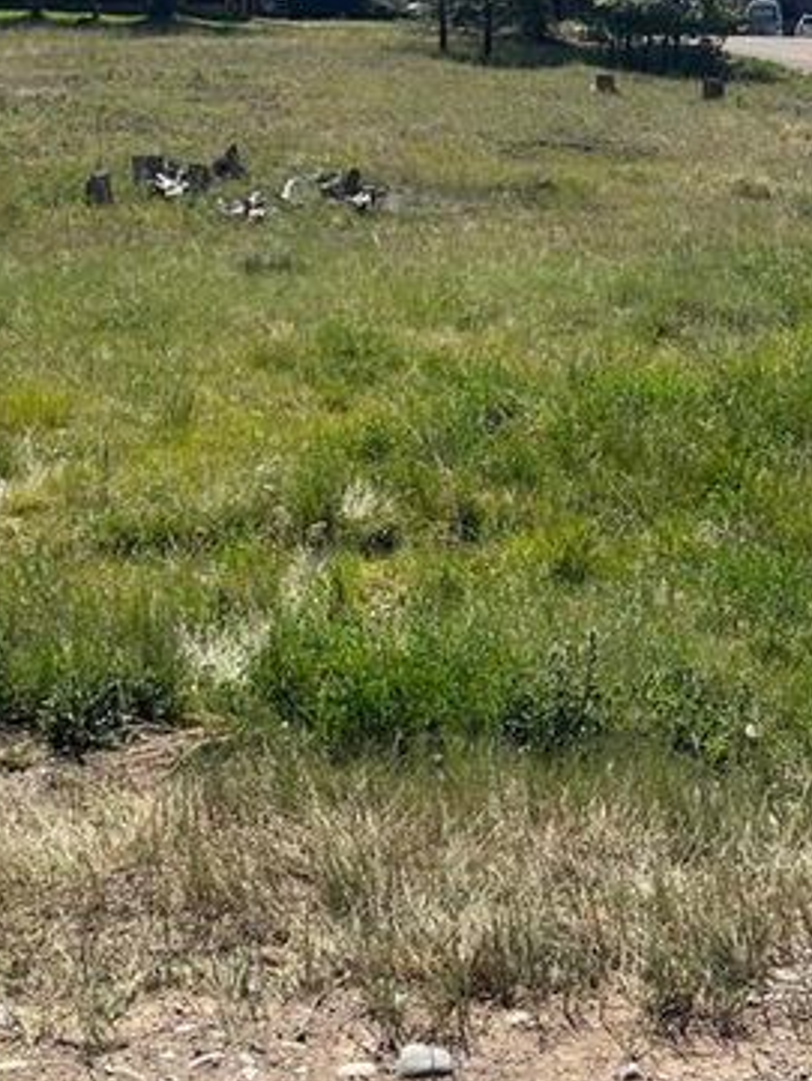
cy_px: 340
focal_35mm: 48
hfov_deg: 29.9
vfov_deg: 39.1
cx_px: 231
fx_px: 1500
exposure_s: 1/3311
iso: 50
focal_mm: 5.1
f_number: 1.6
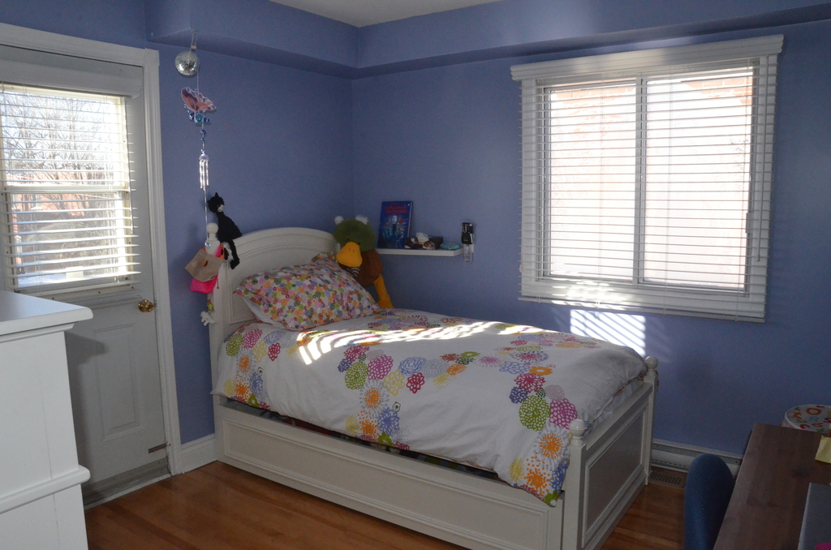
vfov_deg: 47.7
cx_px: 416
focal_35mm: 27
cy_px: 275
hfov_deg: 67.5
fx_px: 622
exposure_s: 1/250
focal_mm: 18
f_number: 14
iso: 3200
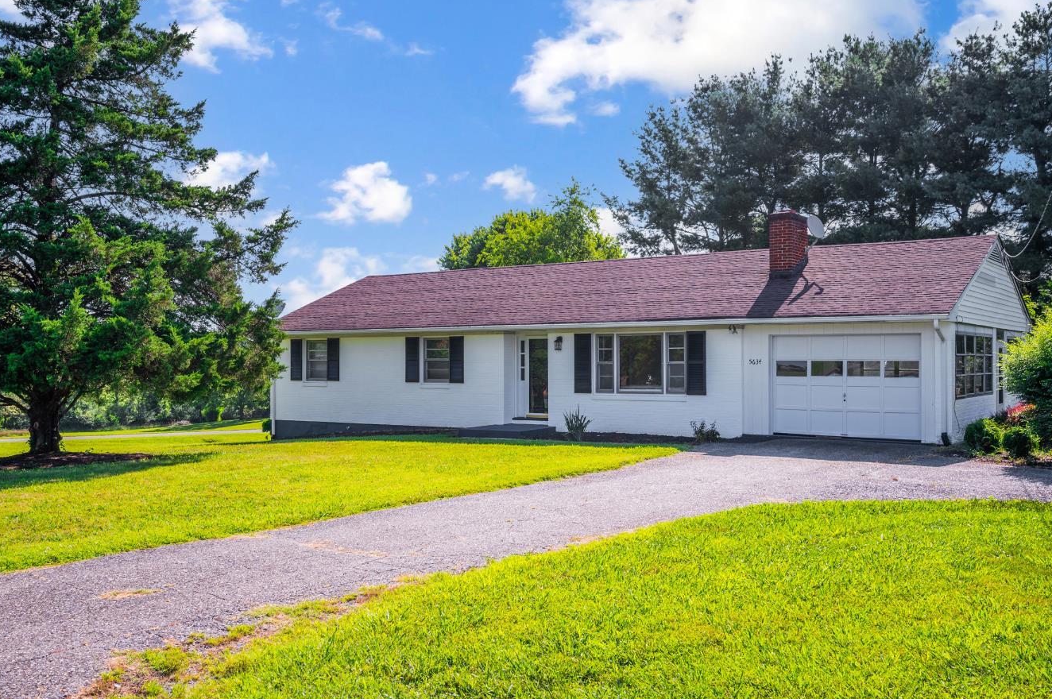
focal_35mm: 34
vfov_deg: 38.8
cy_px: 355
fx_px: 993
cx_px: 490
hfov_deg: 55.8
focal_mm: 30
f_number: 8
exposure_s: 1/125
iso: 100
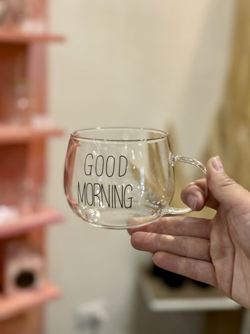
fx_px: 462
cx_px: 125
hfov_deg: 30.3
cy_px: 167
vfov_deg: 39.6
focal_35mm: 48
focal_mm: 6.76
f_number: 1.78
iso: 125
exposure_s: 1/50
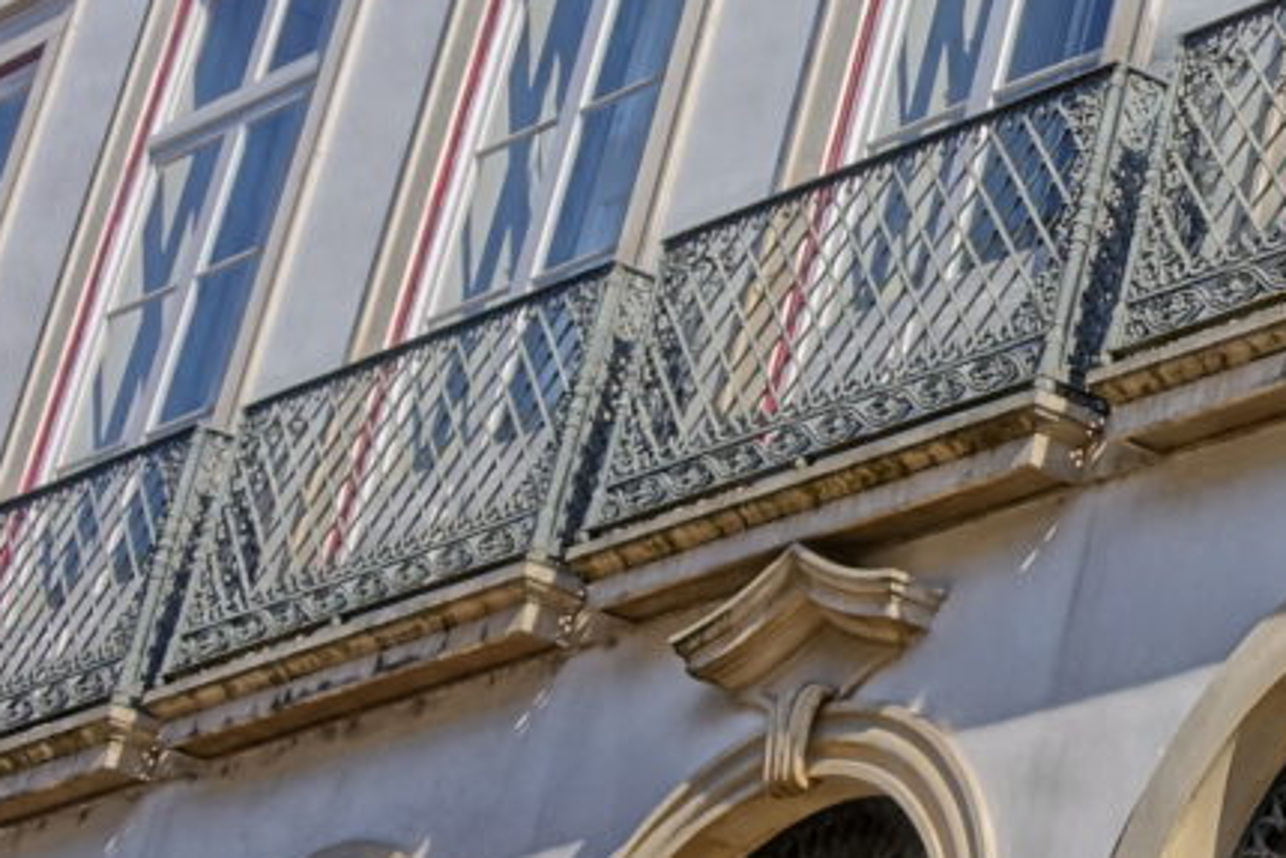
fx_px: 5789
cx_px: 2165
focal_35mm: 162
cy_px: -451
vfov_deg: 8.3
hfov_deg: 11.9
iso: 100
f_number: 4
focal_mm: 15.78
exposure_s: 1/800
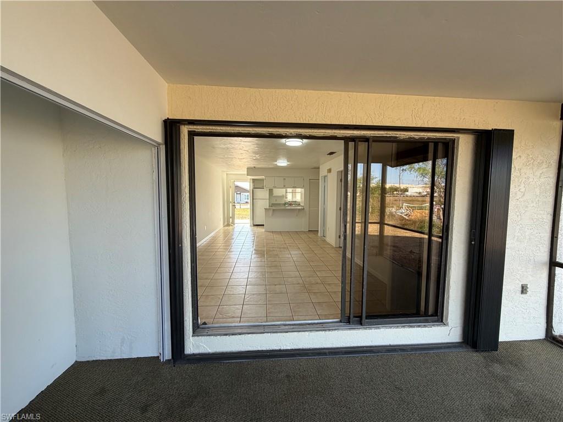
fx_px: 228
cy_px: 211
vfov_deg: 85.7
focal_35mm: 14
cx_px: 282
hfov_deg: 102.1
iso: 200
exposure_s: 1/121
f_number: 2.2
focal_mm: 2.22
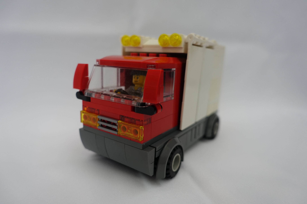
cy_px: 102
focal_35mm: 24
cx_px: 154
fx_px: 205
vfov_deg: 53.1
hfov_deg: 73.7
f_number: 2.2
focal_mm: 8.8
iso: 125
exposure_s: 1/30
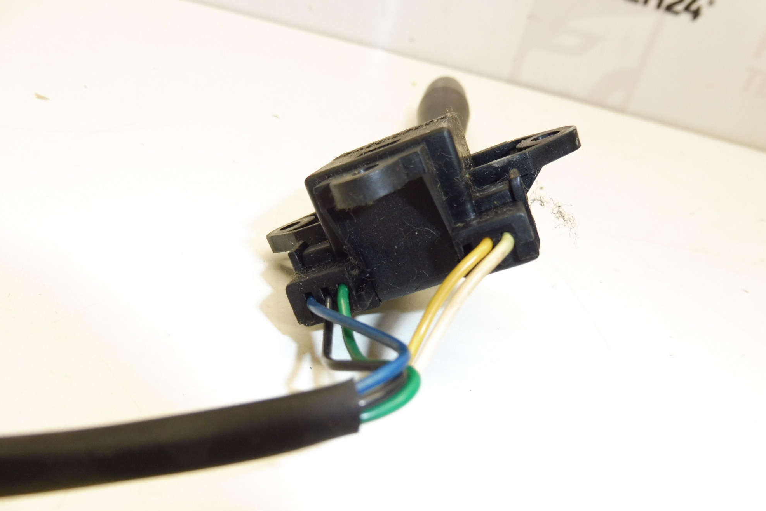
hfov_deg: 67.4
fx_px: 574
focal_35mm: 27
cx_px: 378
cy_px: 280
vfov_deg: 47.9
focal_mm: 4.4
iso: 200
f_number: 3.5
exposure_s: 1/60
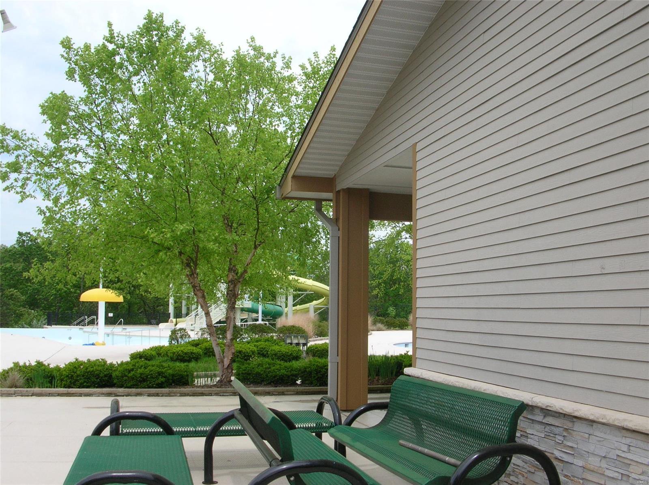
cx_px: 324
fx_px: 655
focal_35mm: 35
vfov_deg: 40.6
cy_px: 242
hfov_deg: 52.7
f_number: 5.6
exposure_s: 1/233
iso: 50
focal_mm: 5.8
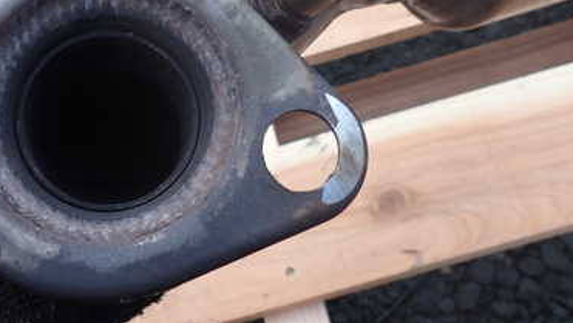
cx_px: 225
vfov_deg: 26.1
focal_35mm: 44
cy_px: 23
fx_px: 669
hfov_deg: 46.1
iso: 100
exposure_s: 1/200
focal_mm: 4.5
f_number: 2.8
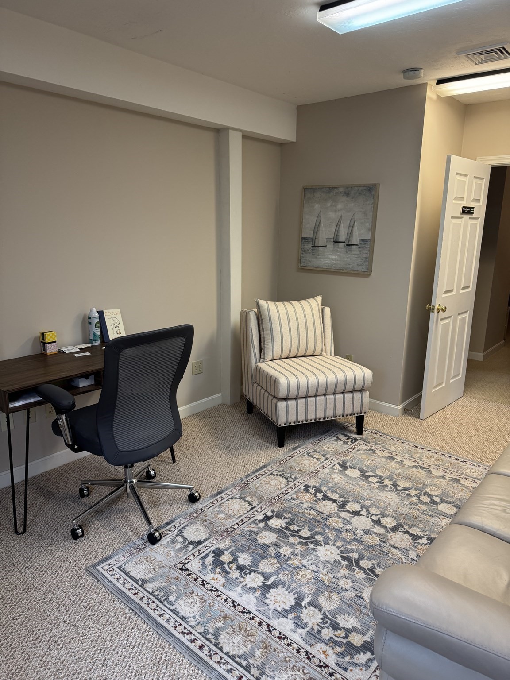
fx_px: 471
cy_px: 340
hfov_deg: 56.8
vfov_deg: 71.6
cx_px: 255
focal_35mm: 24
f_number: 1.78
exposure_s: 1/60
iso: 125
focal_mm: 6.76
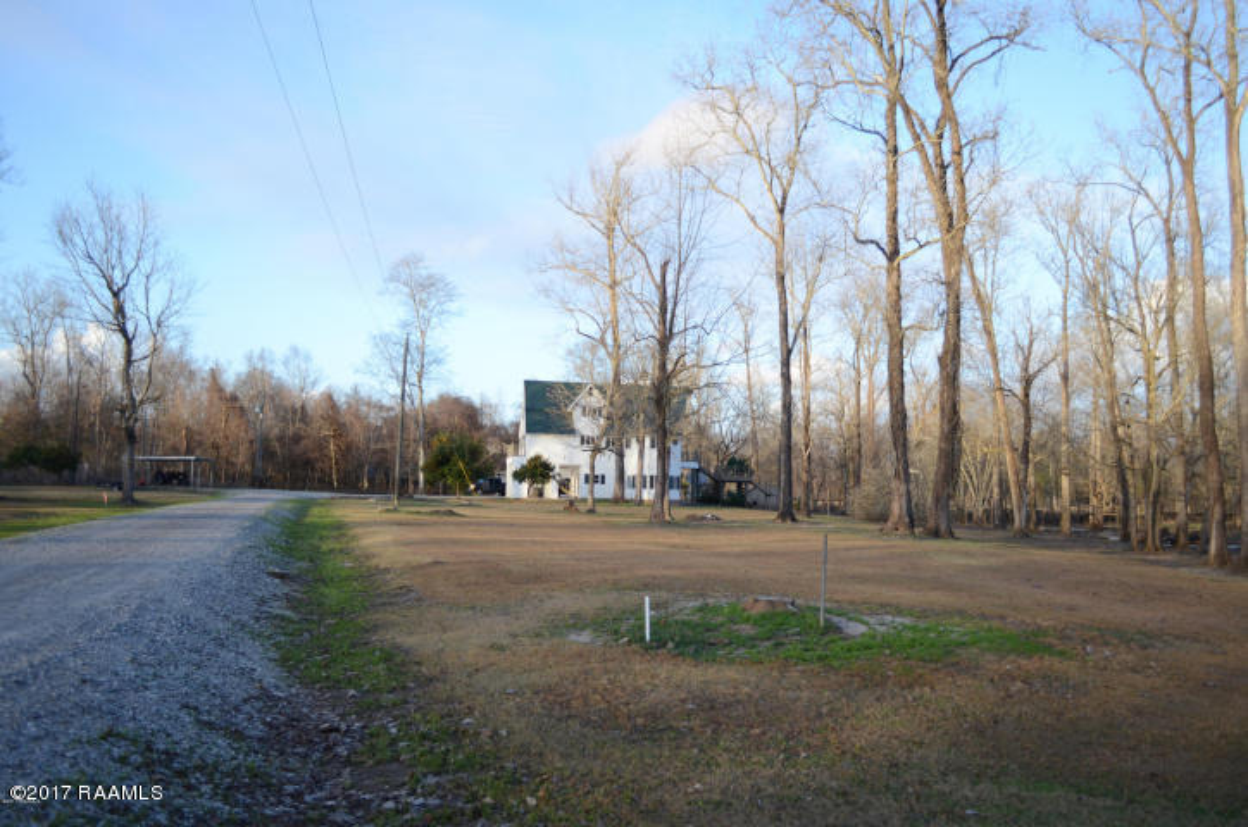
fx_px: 1142
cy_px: 414
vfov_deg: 39.8
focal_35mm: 33
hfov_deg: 57.3
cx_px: 624
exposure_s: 1/1000
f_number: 4.5
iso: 500
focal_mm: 22
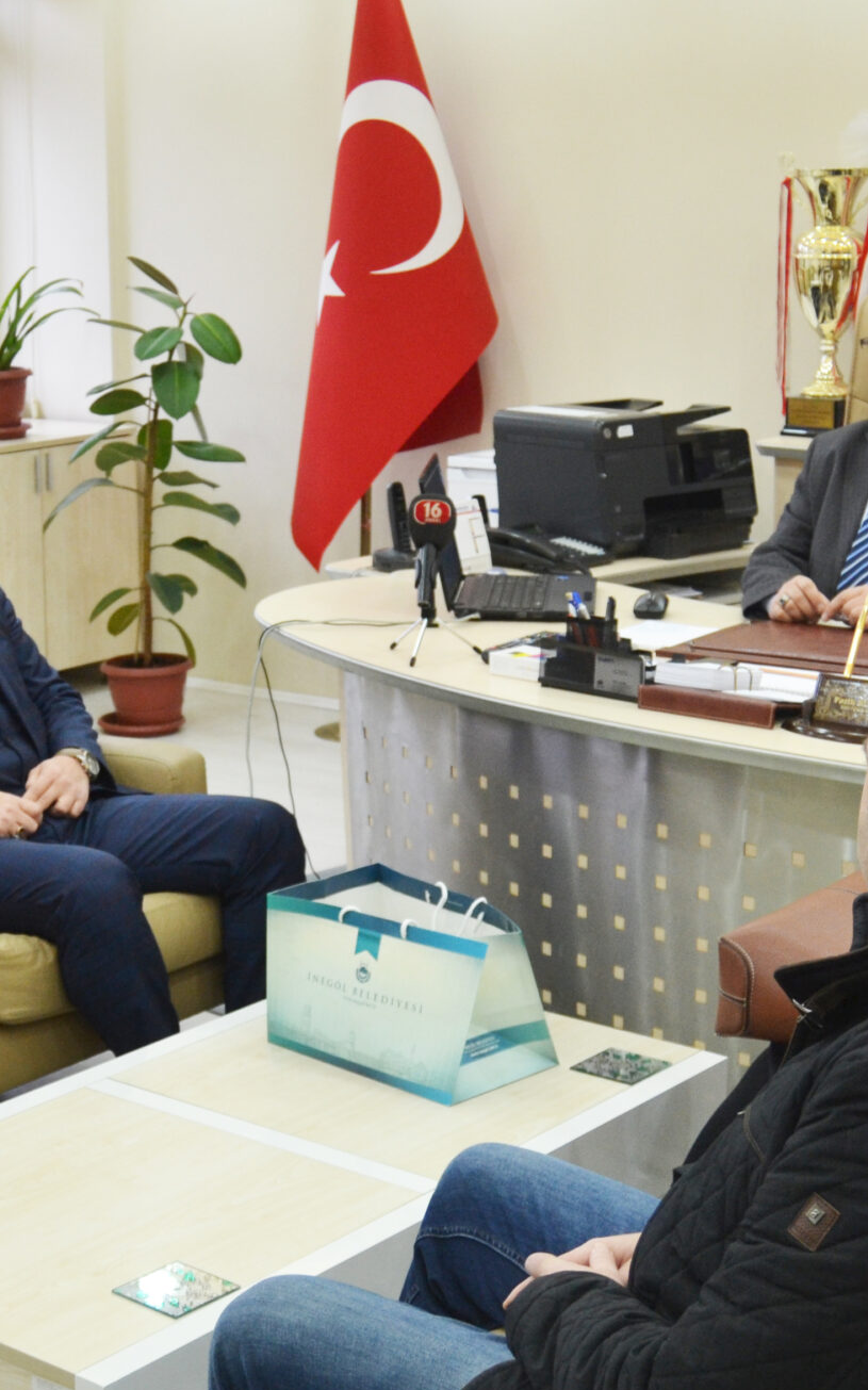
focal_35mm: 66
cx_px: 349
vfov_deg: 31.1
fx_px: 2499
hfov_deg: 19.7
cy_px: 661
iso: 500
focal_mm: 22
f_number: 3.5
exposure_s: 1/60
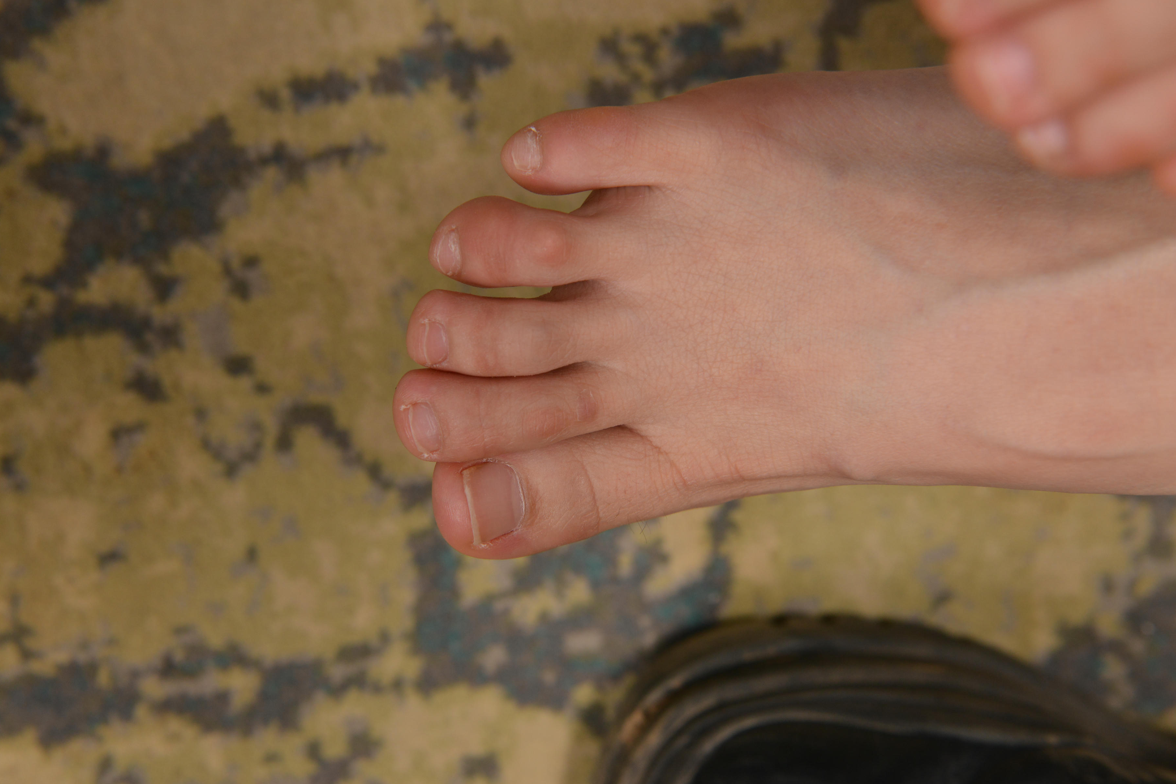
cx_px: 582
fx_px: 1666
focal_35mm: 51
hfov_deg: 38.9
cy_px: 387
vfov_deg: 26.5
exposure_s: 1/125
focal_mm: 50
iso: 800
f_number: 8
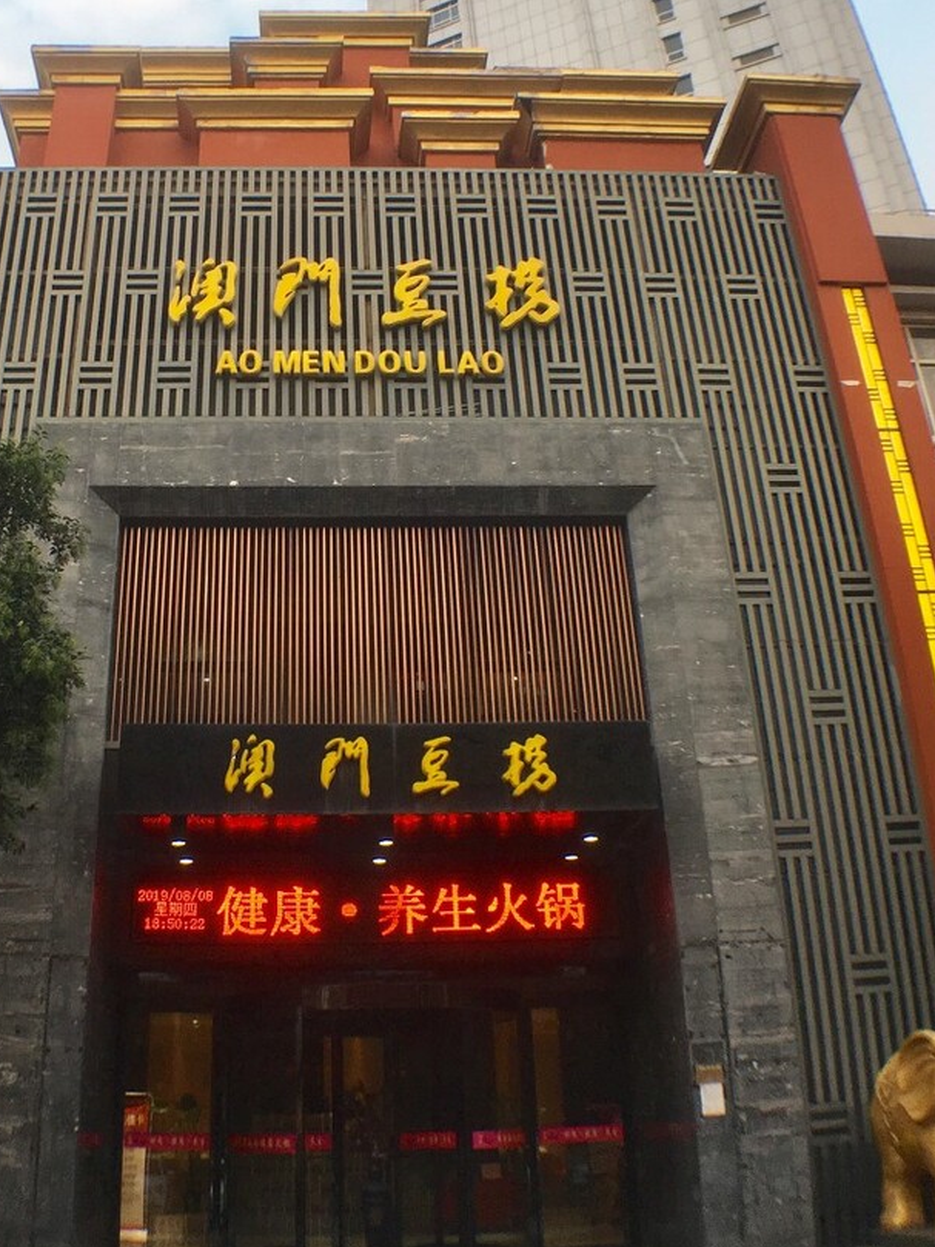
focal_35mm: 43
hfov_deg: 33.4
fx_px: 1548
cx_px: 327
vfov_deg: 43.6
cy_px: 479
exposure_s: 1/100
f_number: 2.2
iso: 40
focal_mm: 4.15
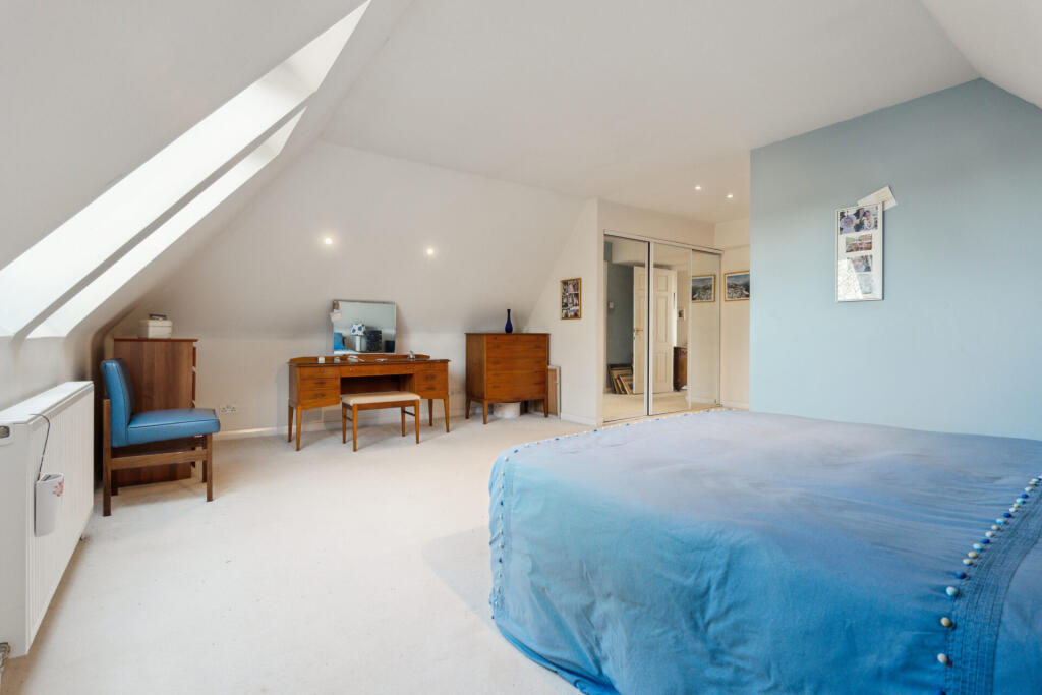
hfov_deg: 93.3
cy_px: 348
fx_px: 492
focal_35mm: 17
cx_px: 521
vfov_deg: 70.5
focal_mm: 16
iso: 400
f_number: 8
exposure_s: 1/13
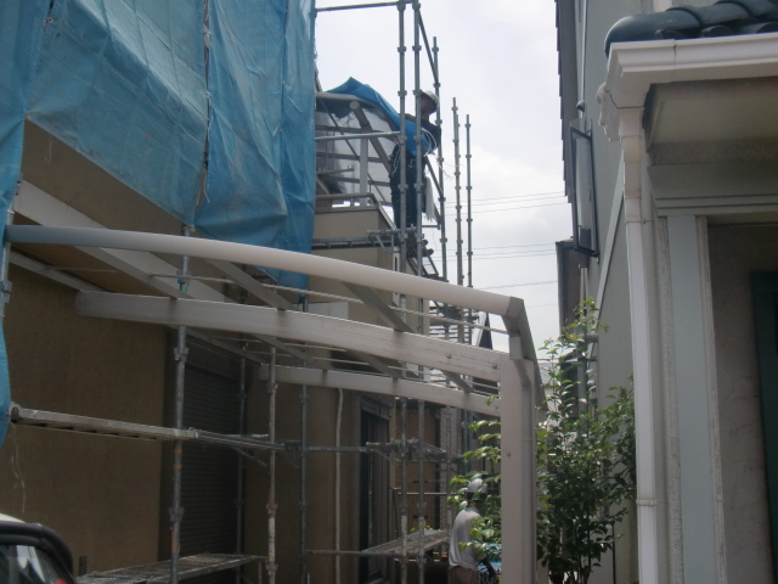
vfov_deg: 37.7
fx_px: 854
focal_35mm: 38
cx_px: 389
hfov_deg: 49.0
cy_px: 292
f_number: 3.9
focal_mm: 6.66
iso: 64
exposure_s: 1/500
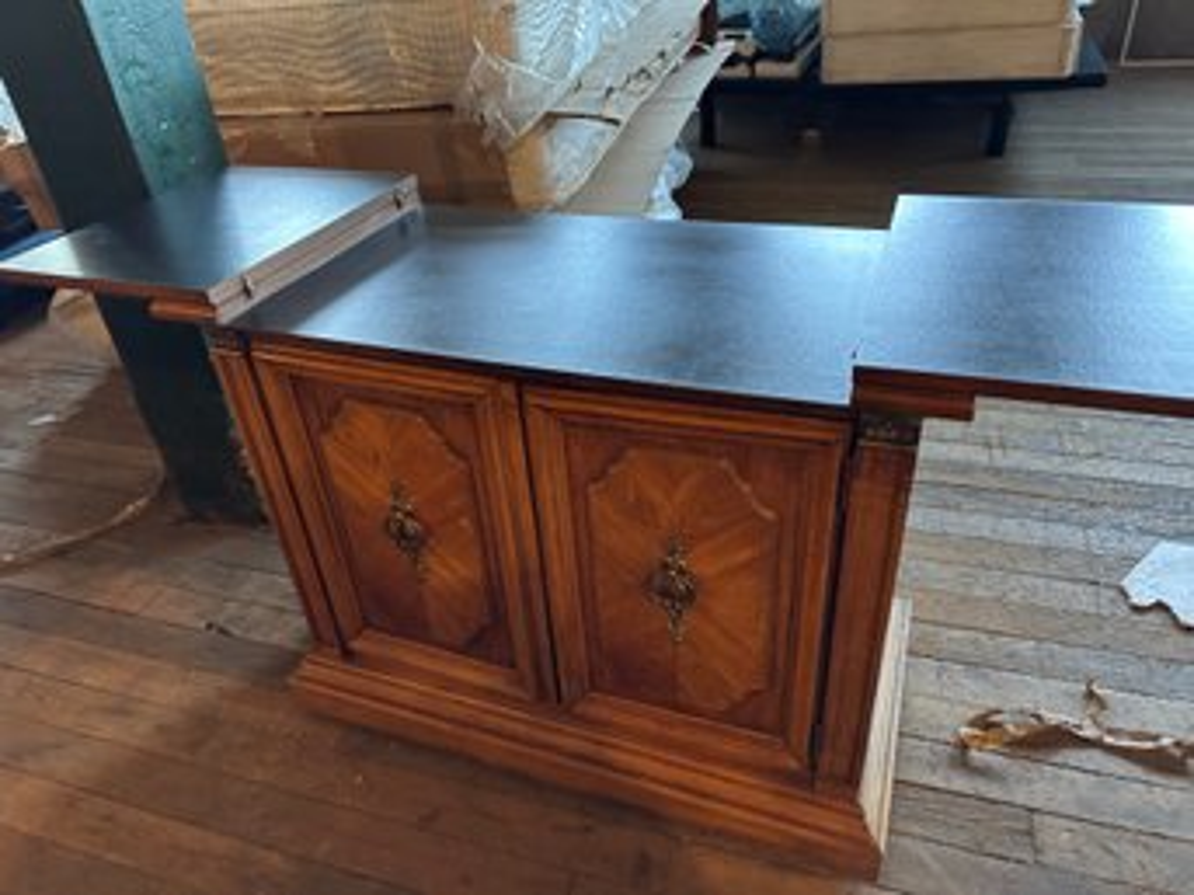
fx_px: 828
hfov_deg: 71.6
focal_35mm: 24
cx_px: 597
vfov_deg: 56.8
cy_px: 448
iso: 640
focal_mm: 6.86
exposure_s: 1/60
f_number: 1.78
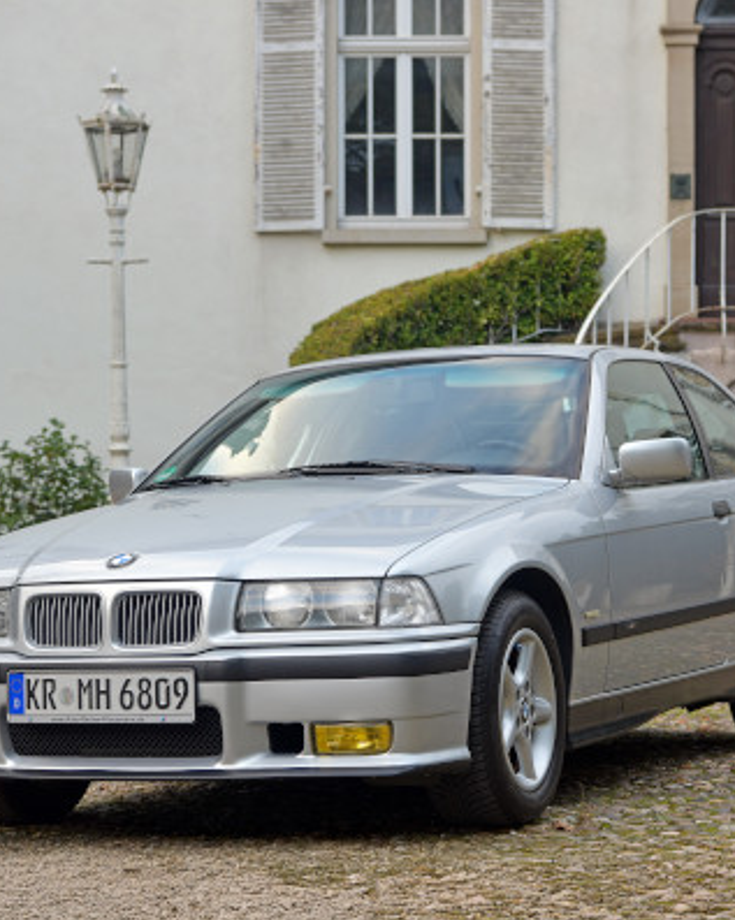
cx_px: 385
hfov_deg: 17.4
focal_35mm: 88
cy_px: 461
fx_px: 2396
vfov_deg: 21.8
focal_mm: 62
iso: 200
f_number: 5.6
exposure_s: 1/60
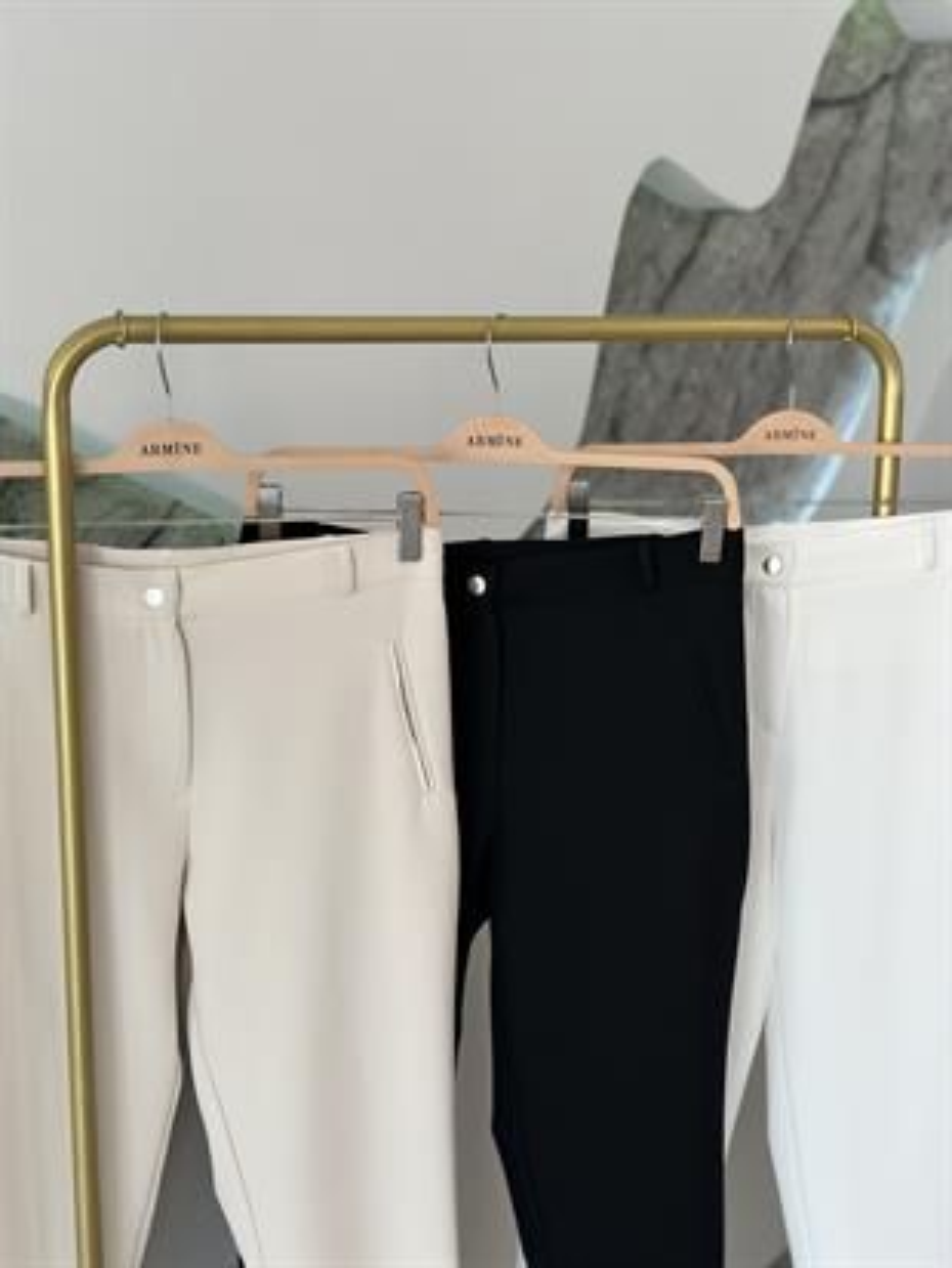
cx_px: 476
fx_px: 1759
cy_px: 634
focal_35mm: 48
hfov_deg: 30.3
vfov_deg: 39.6
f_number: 1.78
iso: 80
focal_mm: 6.86
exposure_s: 1/511
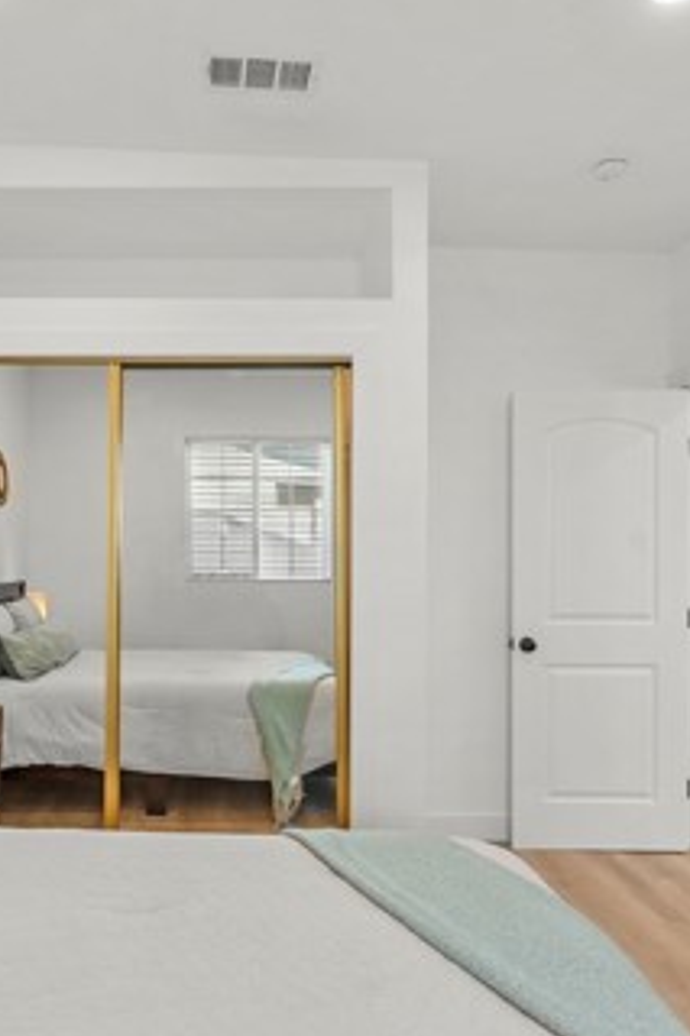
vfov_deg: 69.3
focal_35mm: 26
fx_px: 748
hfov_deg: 48.8
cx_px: 236
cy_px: 565
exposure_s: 1/6
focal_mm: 13
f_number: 10
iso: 250
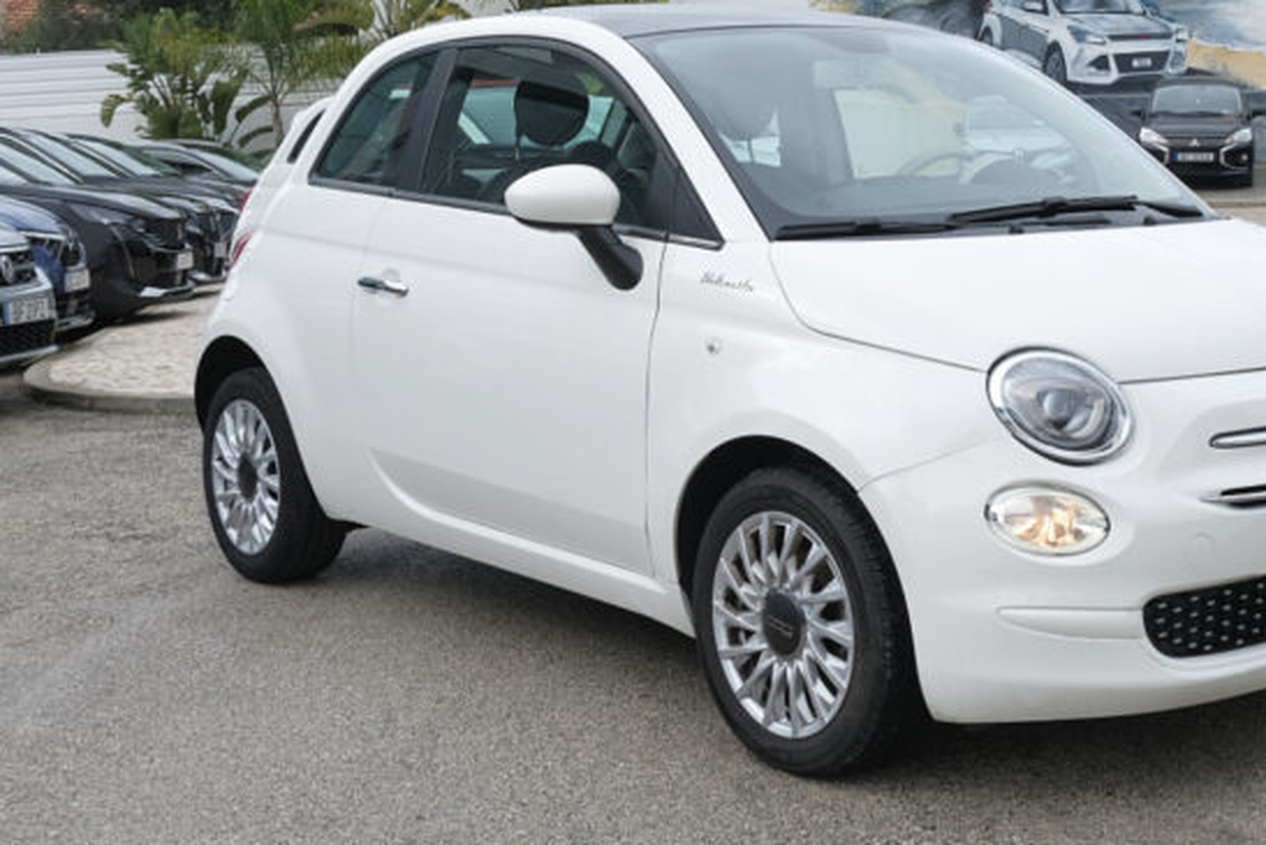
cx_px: 826
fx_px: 2040
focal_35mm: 58
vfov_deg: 23.4
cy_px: 330
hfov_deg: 34.2
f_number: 9
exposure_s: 1/160
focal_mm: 20.9
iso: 250
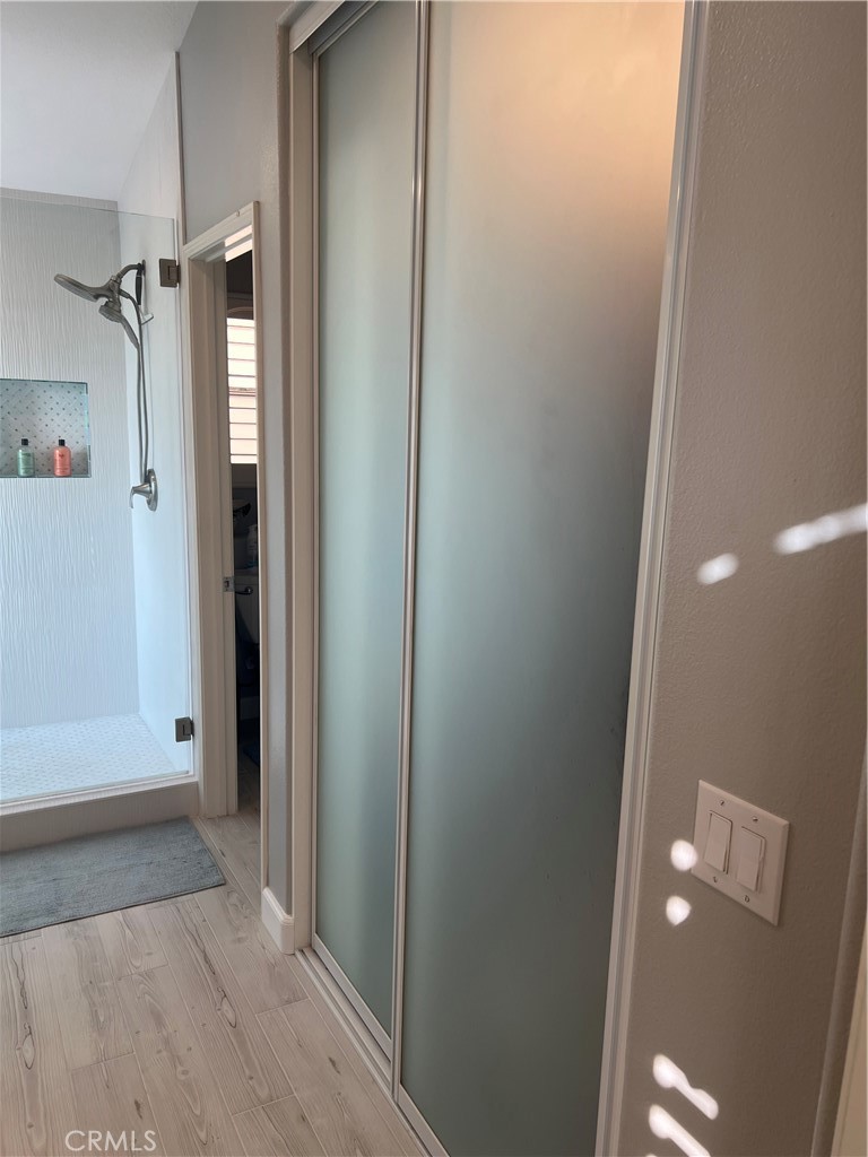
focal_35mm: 26
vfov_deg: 67.3
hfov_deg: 53.1
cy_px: 578
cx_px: 434
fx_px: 869
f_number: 1.5
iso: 32
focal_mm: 5.7
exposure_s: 1/149
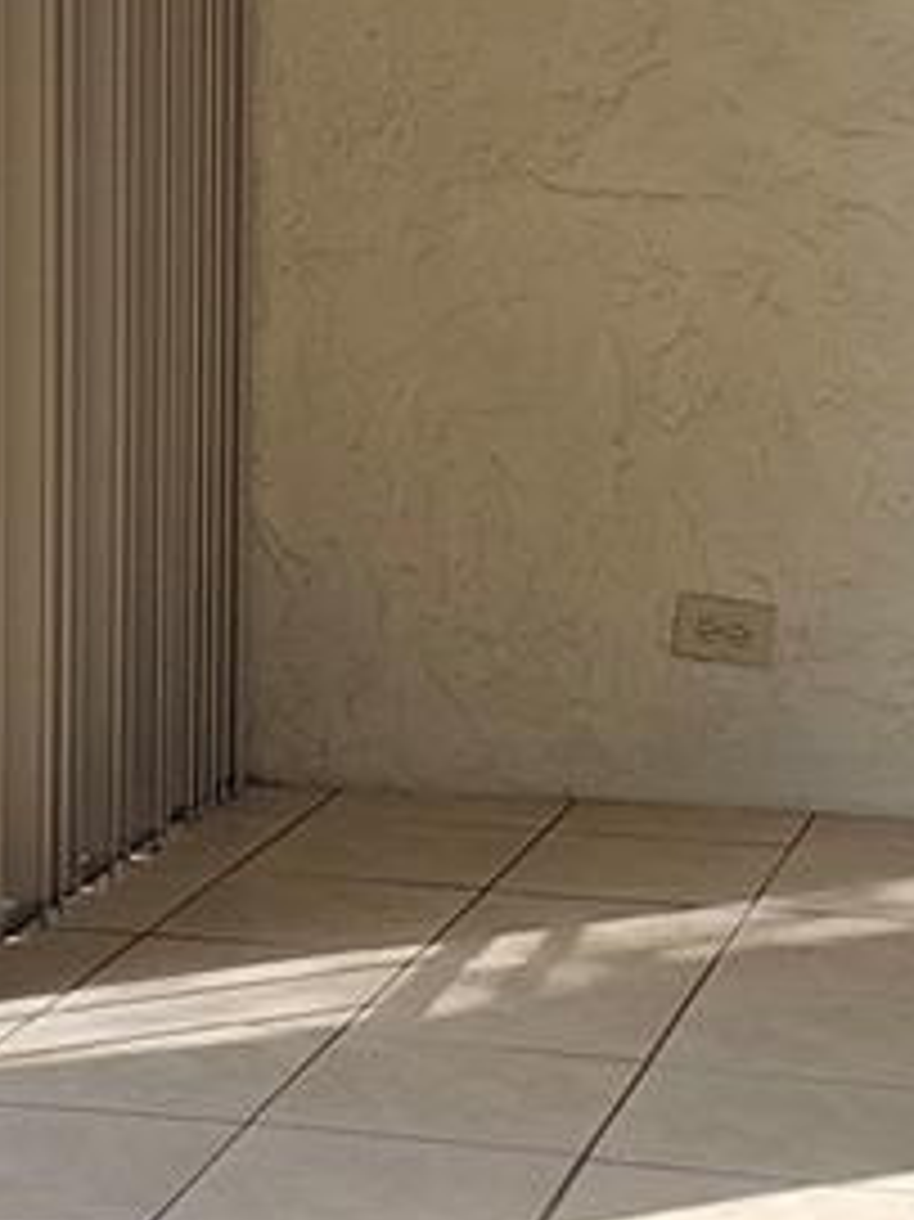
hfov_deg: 14.5
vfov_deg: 19.2
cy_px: 482
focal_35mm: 102
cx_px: 500
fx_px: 3594
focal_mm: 6.3
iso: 10
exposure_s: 1/146
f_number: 1.7
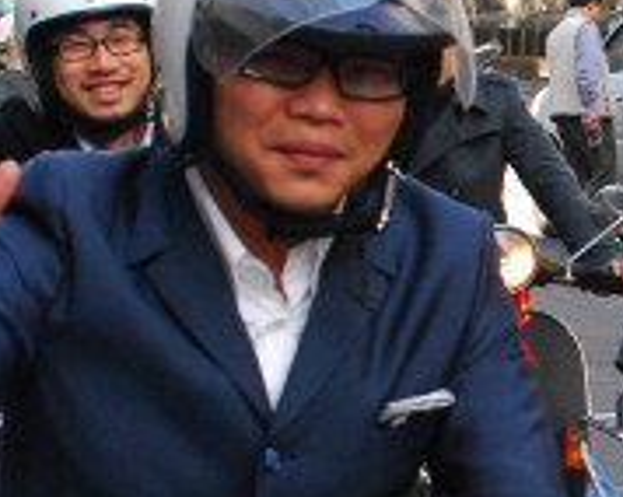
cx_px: 780
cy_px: 212
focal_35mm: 165
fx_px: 3039
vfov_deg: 9.3
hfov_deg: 11.4
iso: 1000
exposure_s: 1/500
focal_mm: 26
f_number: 5
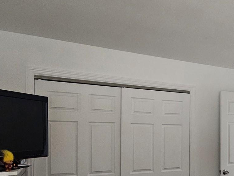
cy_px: 137
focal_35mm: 35
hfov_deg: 48.0
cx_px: 204
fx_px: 237
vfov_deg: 39.4
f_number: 2.2
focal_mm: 2.2
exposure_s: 1/30
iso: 500
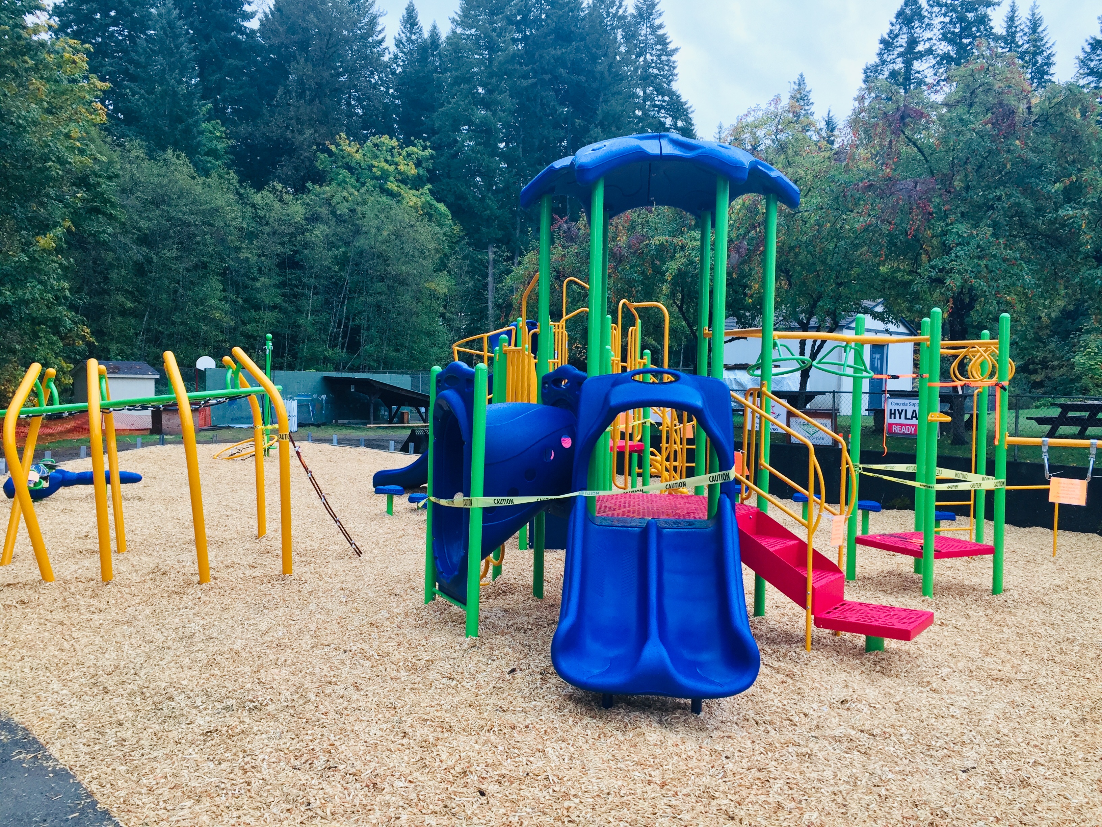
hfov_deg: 61.7
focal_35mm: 29
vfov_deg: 48.2
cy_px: 414
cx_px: 551
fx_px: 923
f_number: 2.2
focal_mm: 4.15
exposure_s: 1/60
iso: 40
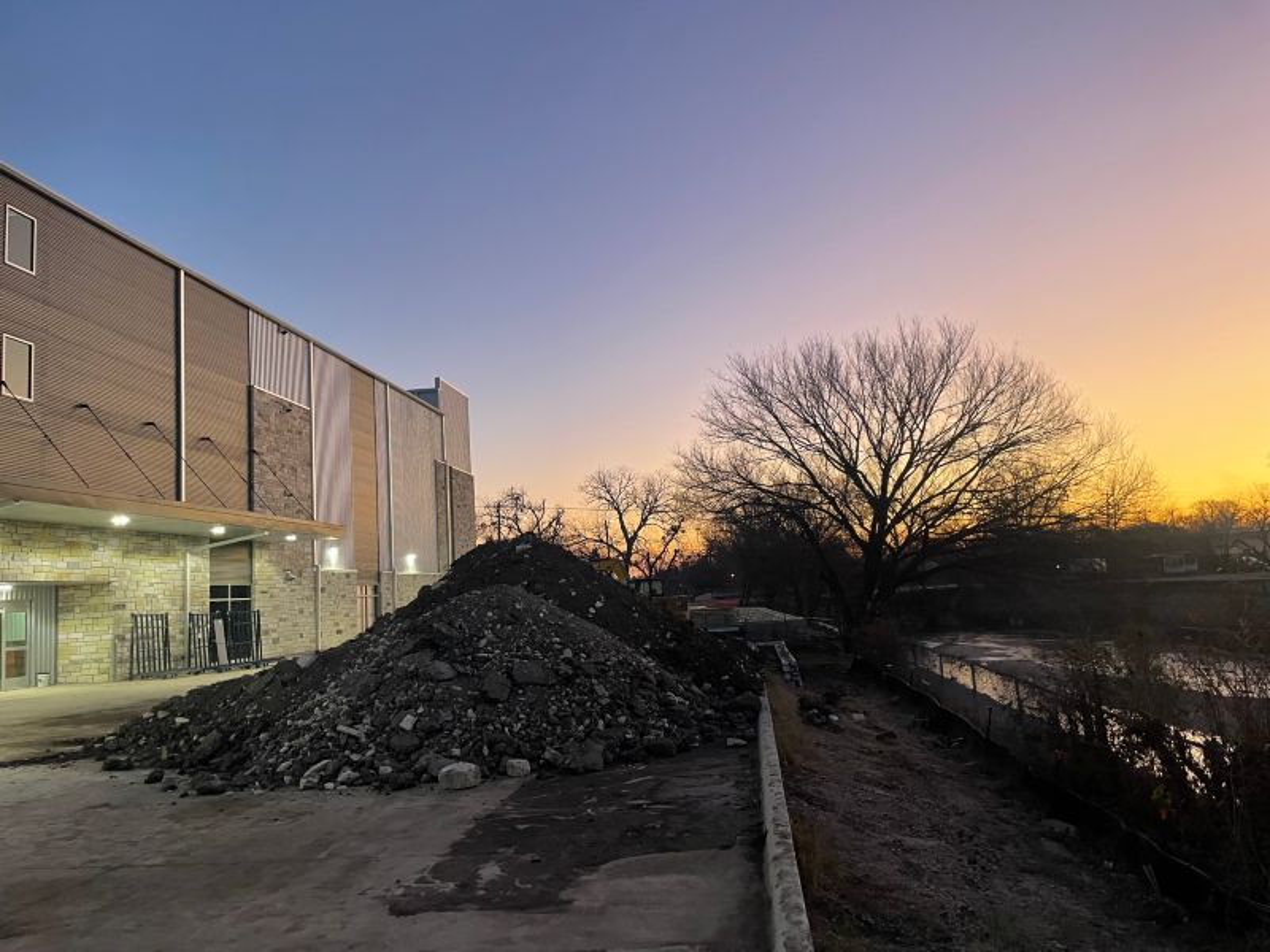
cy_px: 476
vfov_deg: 53.1
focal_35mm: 26
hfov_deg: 67.3
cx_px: 635
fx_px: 954
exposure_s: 1/60
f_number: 1.6
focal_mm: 4.2
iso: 160
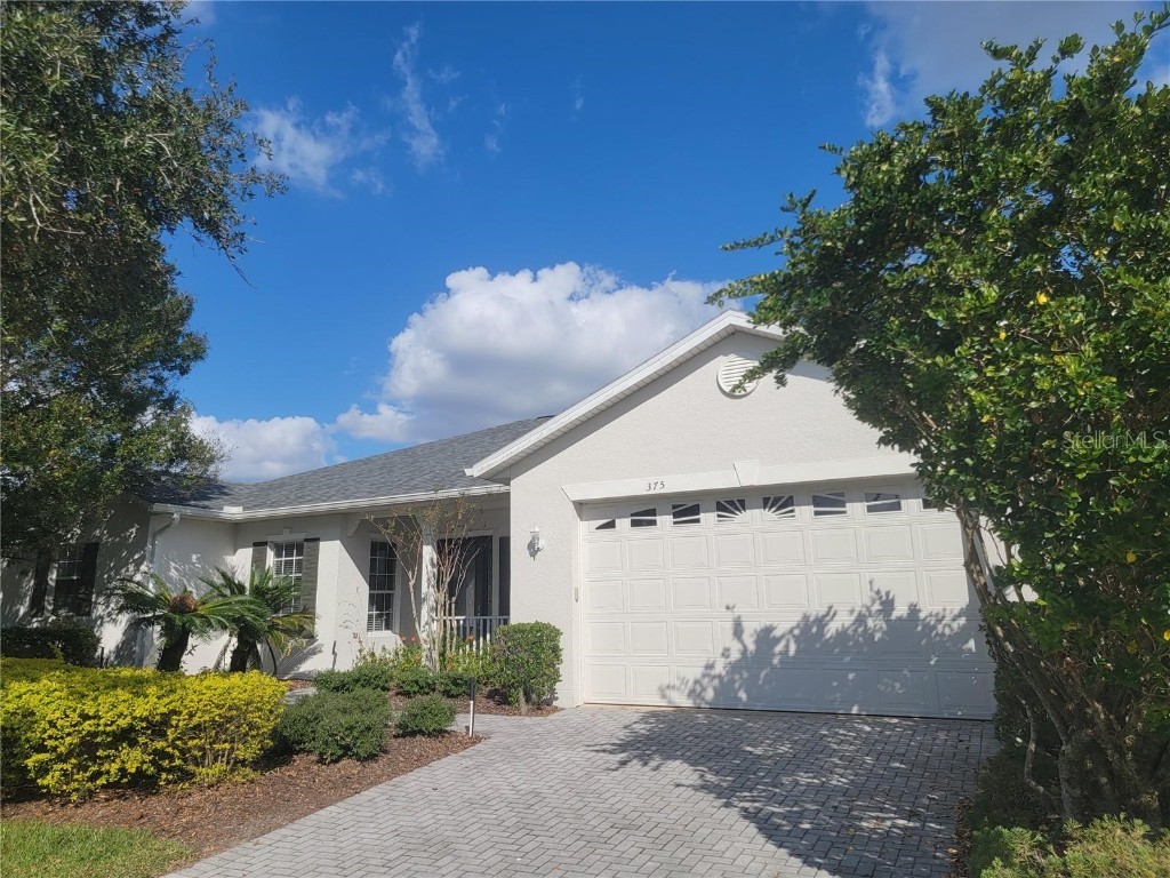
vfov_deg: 56.8
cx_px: 585
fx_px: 811
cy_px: 439
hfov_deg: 71.6
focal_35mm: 24
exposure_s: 1/1554
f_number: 1.8
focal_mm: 6.7
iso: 16
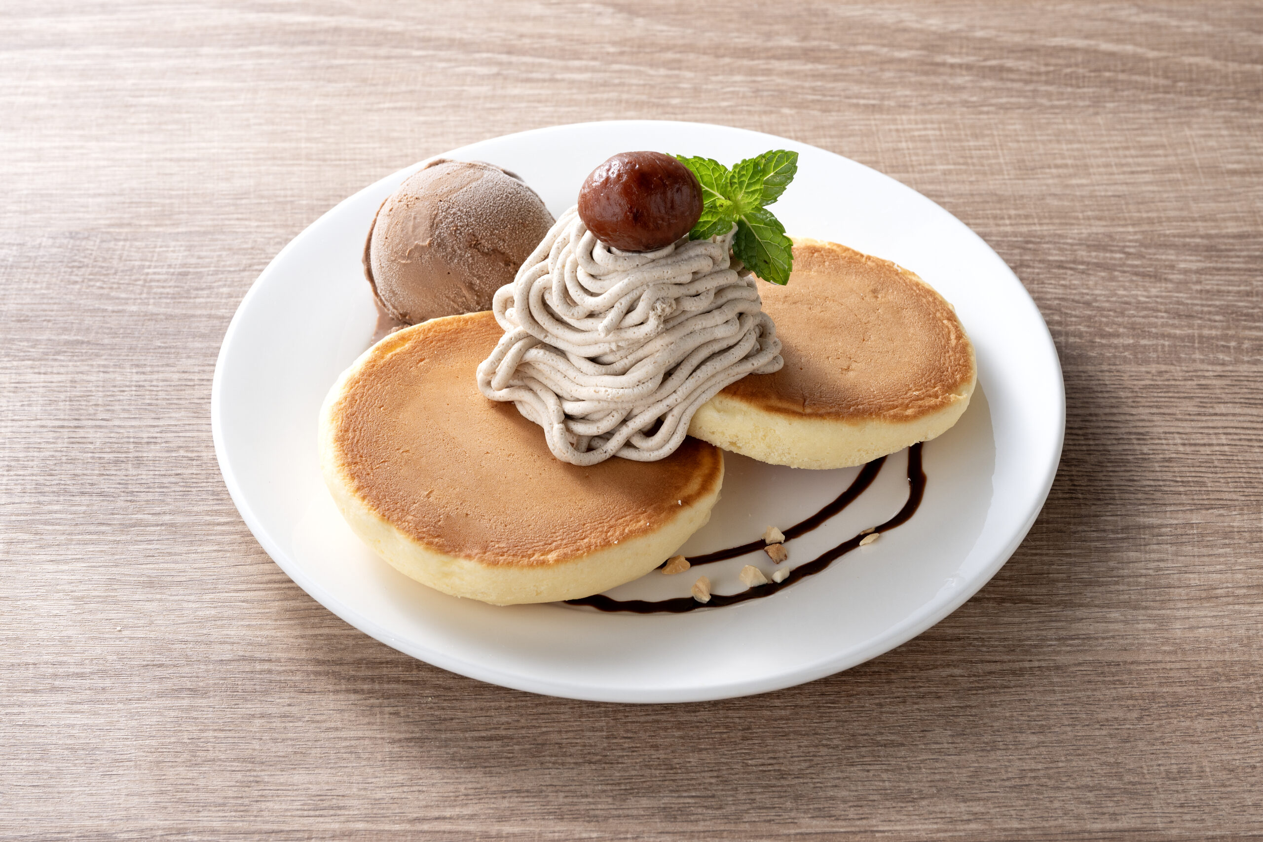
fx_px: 3298
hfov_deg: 21.7
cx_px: 632
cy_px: 421
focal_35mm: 94
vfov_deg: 14.6
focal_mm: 94
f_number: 16
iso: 400
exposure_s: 1/200
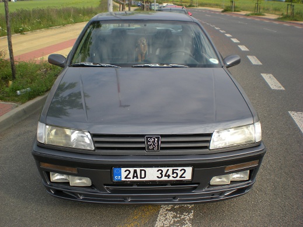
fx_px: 333
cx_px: 152
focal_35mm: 38
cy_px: 114
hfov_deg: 49.0
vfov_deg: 37.7
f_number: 4.6
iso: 64
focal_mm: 6.3
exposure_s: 1/176
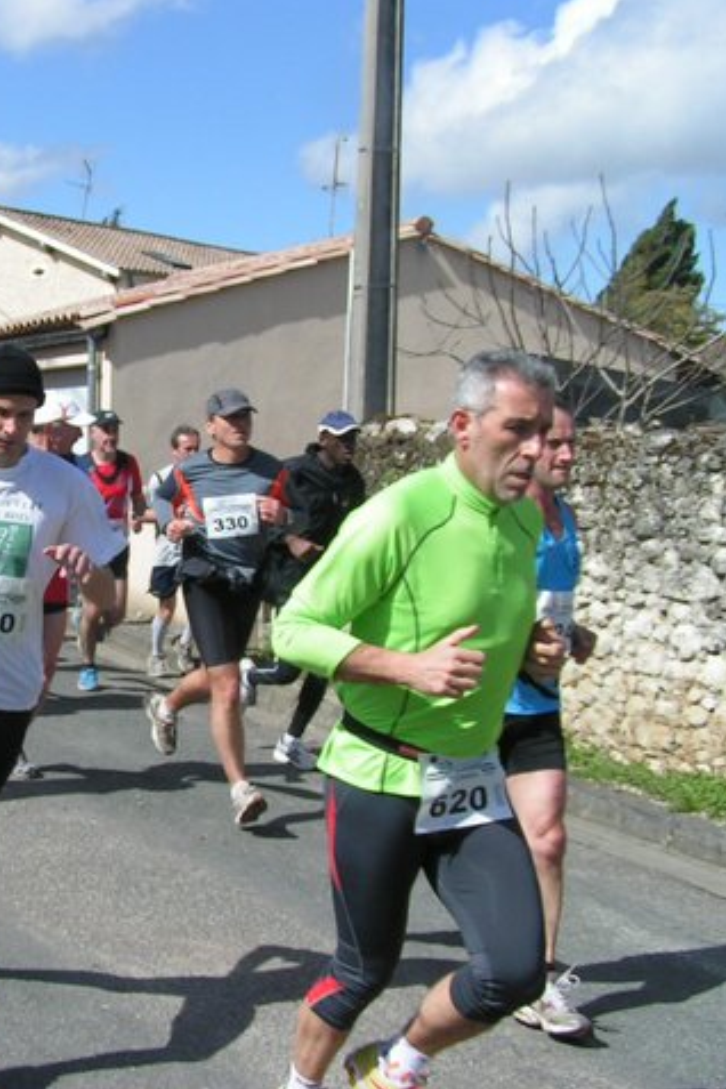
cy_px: 543
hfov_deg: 24.8
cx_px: 80
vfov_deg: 37.5
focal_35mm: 53
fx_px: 1603
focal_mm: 5.8
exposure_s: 1/800
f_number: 4
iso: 50
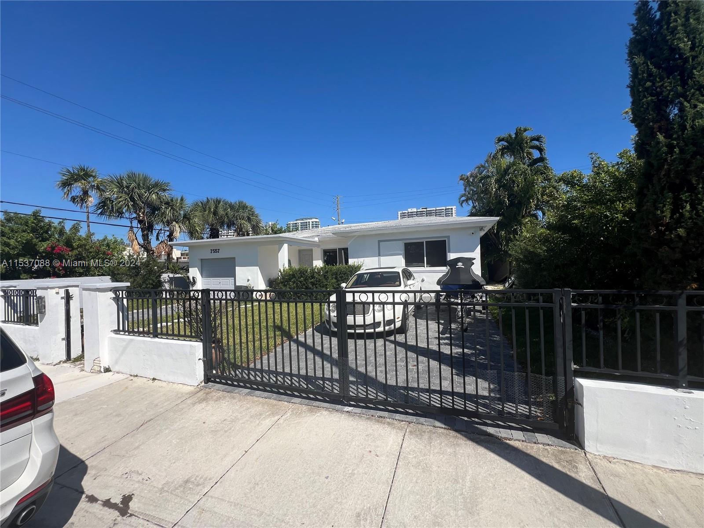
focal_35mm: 13
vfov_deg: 89.9
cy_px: 264
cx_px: 352
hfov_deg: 106.2
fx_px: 264
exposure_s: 1/2320
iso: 32
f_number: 1.8
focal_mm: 1.57
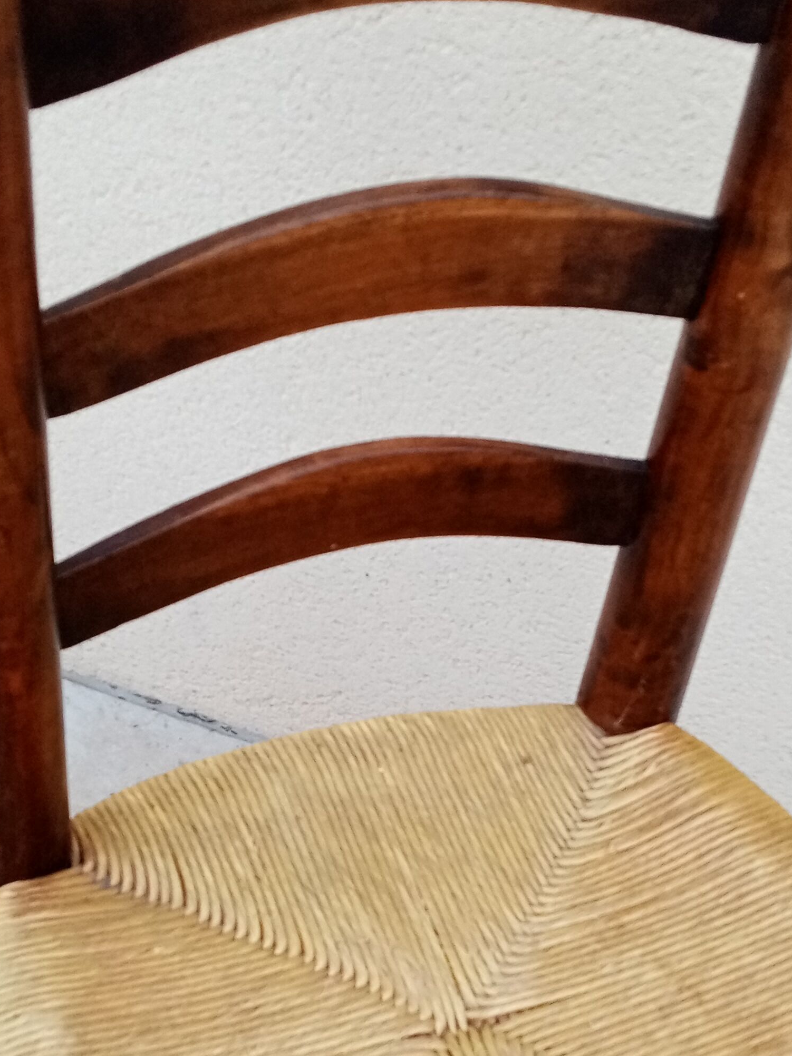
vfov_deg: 35.3
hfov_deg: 27.0
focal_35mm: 54
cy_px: 689
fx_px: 1648
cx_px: 393
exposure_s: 1/100
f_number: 1.8
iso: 183
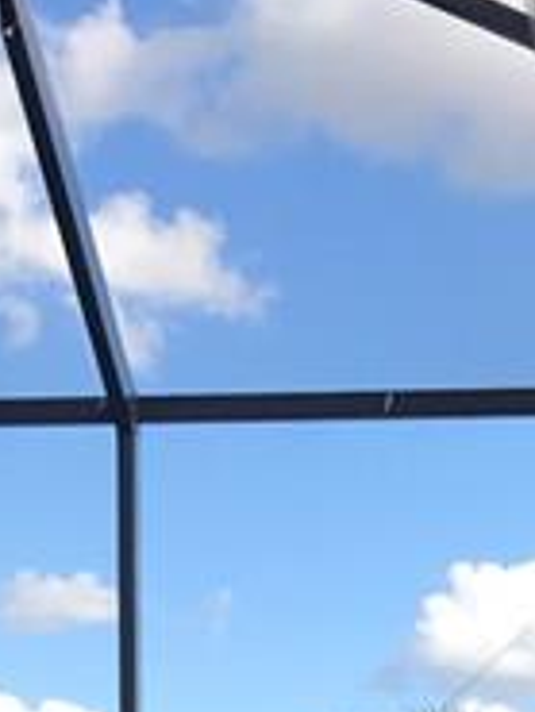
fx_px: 2388
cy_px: 1128
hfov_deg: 12.8
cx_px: 293
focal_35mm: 116
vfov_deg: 15.4
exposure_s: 1/812
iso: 20
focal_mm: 3.99
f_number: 1.8
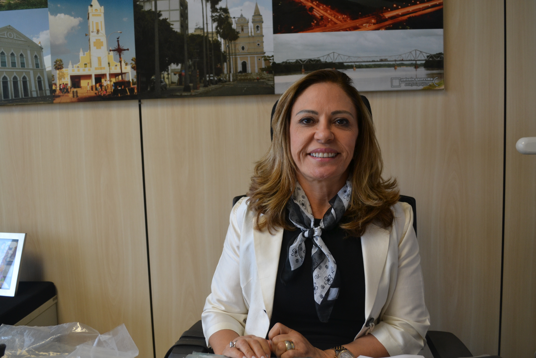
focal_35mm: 33
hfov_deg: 57.2
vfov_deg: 40.0
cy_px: 179
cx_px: 268
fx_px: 491
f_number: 4.5
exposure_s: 1/80
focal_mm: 22
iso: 400
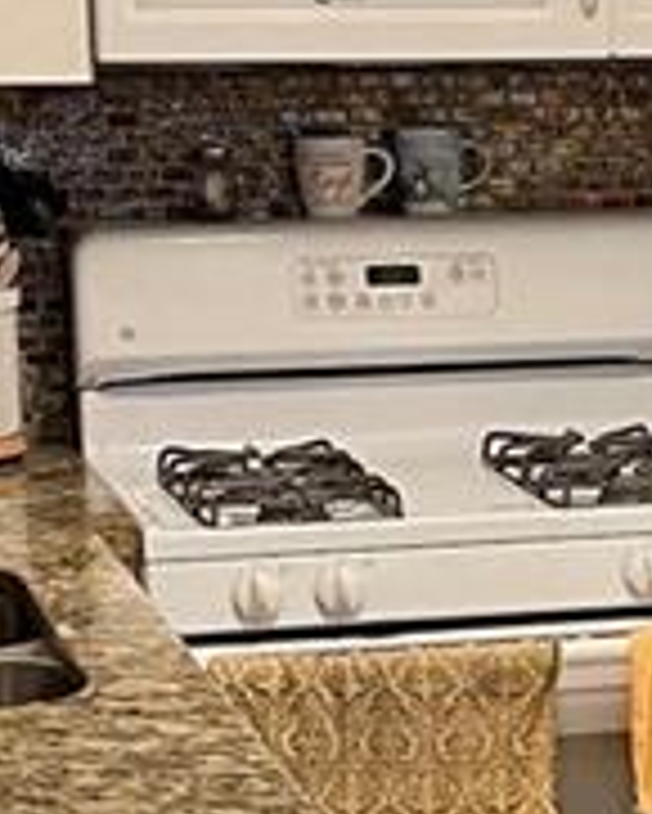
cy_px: 603
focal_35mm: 168
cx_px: 863
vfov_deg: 11.5
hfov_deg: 9.0
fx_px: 4049
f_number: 1.6
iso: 125
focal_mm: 4.2
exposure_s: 1/60
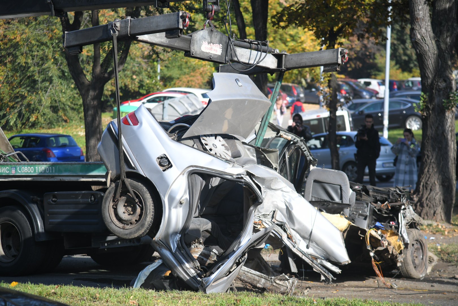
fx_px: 1527
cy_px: 153
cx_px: 229
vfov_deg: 11.4
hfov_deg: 17.1
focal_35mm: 120
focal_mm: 120
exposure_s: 1/1600
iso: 400
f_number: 4
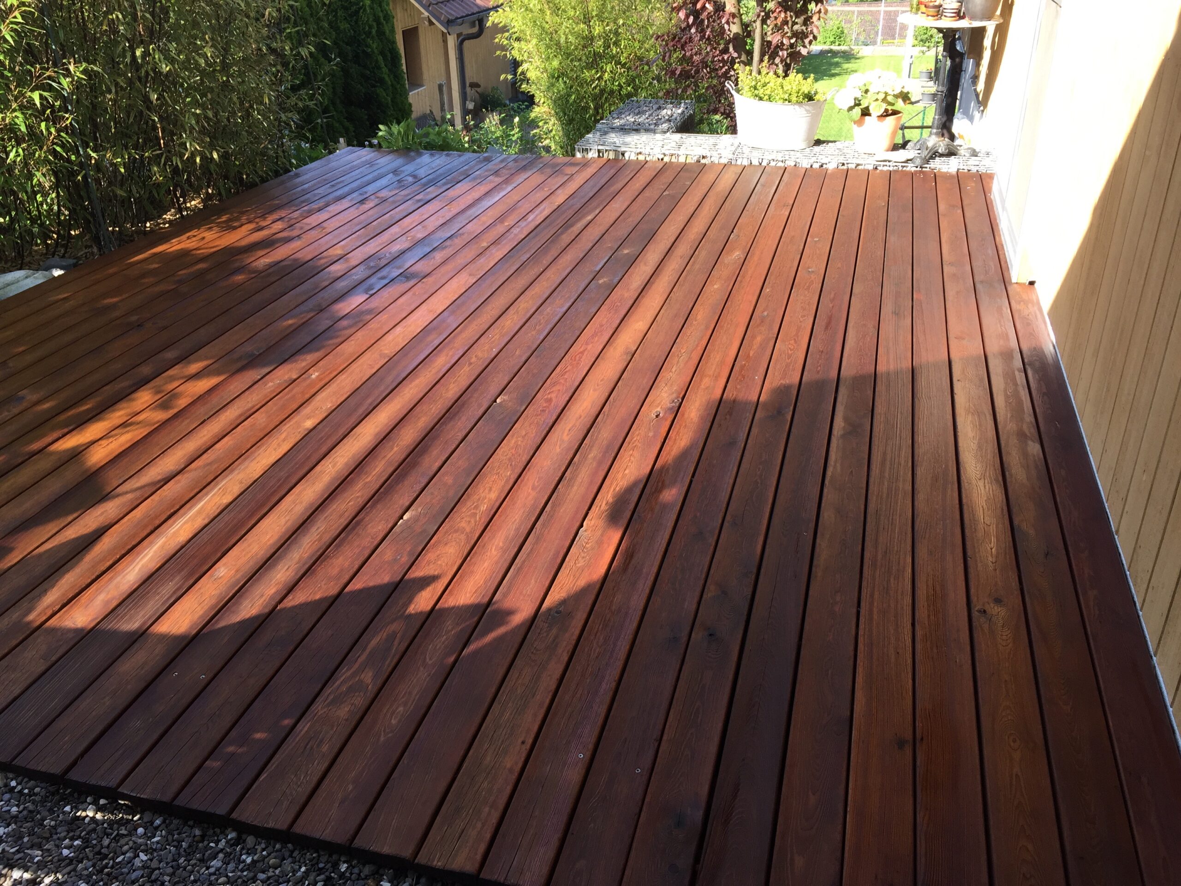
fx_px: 989
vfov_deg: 48.2
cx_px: 590
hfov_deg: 61.7
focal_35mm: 29
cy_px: 443
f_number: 2.2
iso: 32
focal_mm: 4.15
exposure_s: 1/238
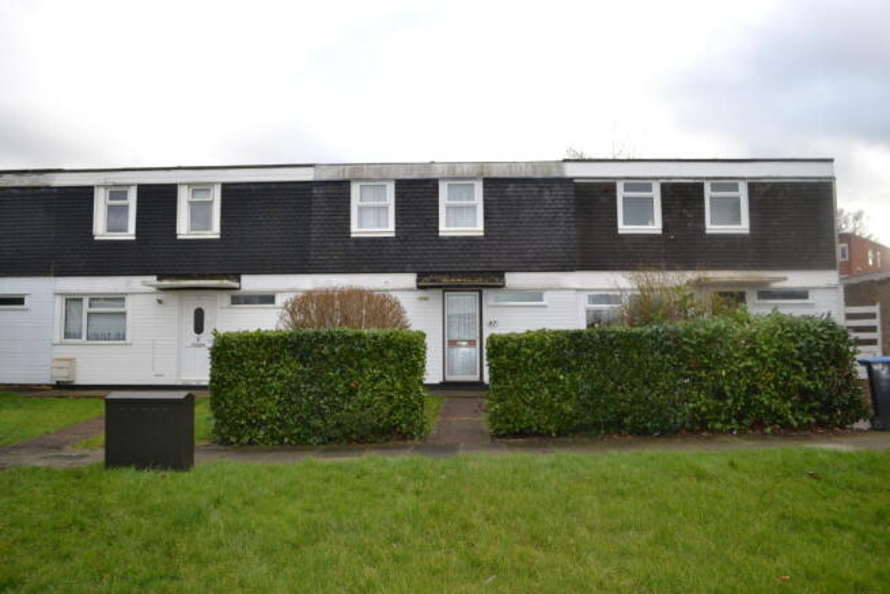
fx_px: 668
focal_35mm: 27
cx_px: 445
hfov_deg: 67.4
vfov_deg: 48.0
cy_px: 297
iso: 100
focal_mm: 18
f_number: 4
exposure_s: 1/160
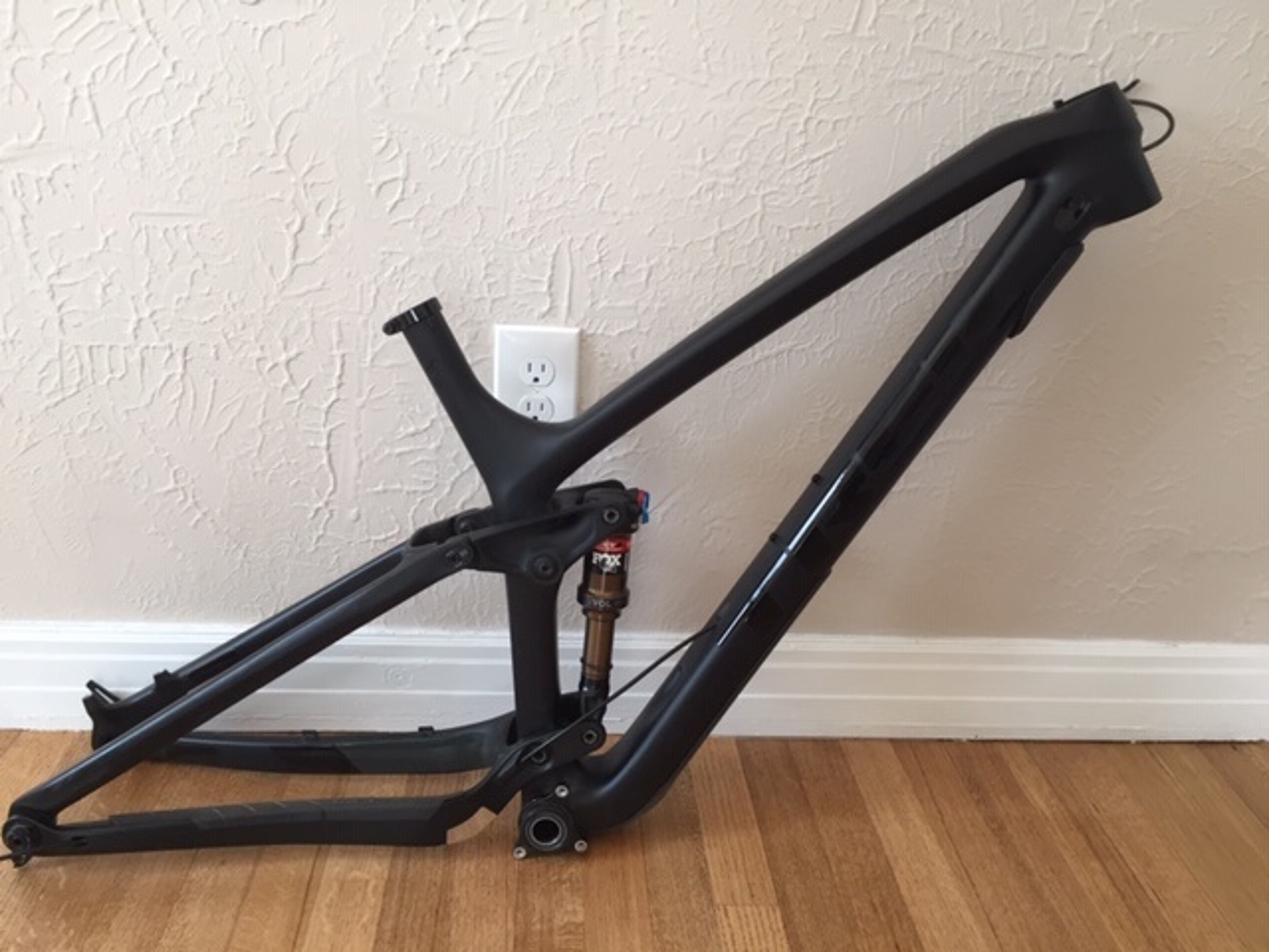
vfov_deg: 48.2
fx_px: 1063
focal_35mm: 29
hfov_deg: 61.7
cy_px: 476
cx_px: 634
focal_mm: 4.15
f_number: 2.2
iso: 80
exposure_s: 1/30
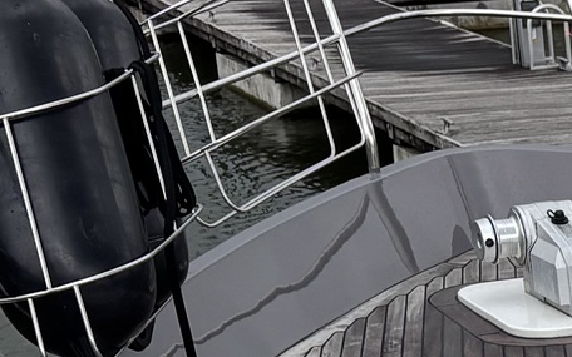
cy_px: 708
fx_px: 2354
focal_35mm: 151
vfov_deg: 8.3
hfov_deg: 12.6
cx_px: 1037
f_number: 1.6
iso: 50
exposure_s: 1/3650
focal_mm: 5.96
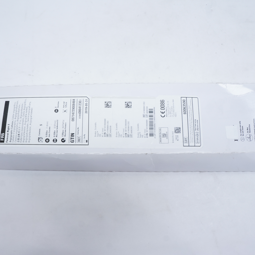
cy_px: 129
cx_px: 115
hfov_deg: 47.2
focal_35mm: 35
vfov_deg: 47.2
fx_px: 292
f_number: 10
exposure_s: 1/13
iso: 400
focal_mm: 18
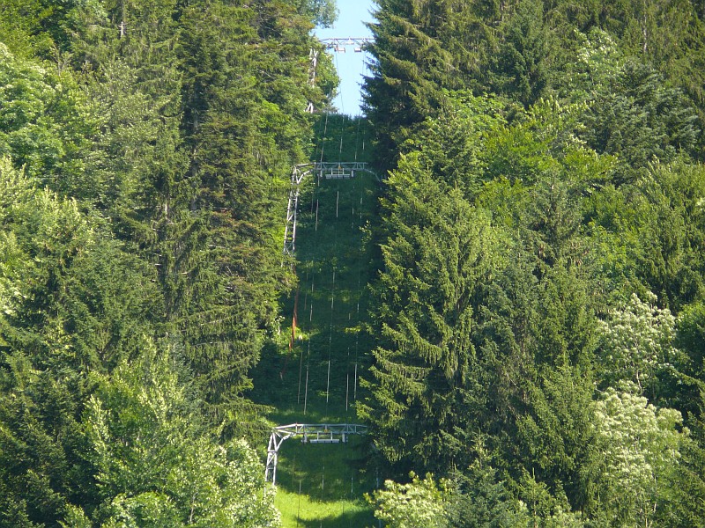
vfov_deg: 3.5
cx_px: 352
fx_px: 8554
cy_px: 264
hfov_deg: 4.7
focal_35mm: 420
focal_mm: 88.8
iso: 100
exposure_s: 1/200
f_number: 4.5
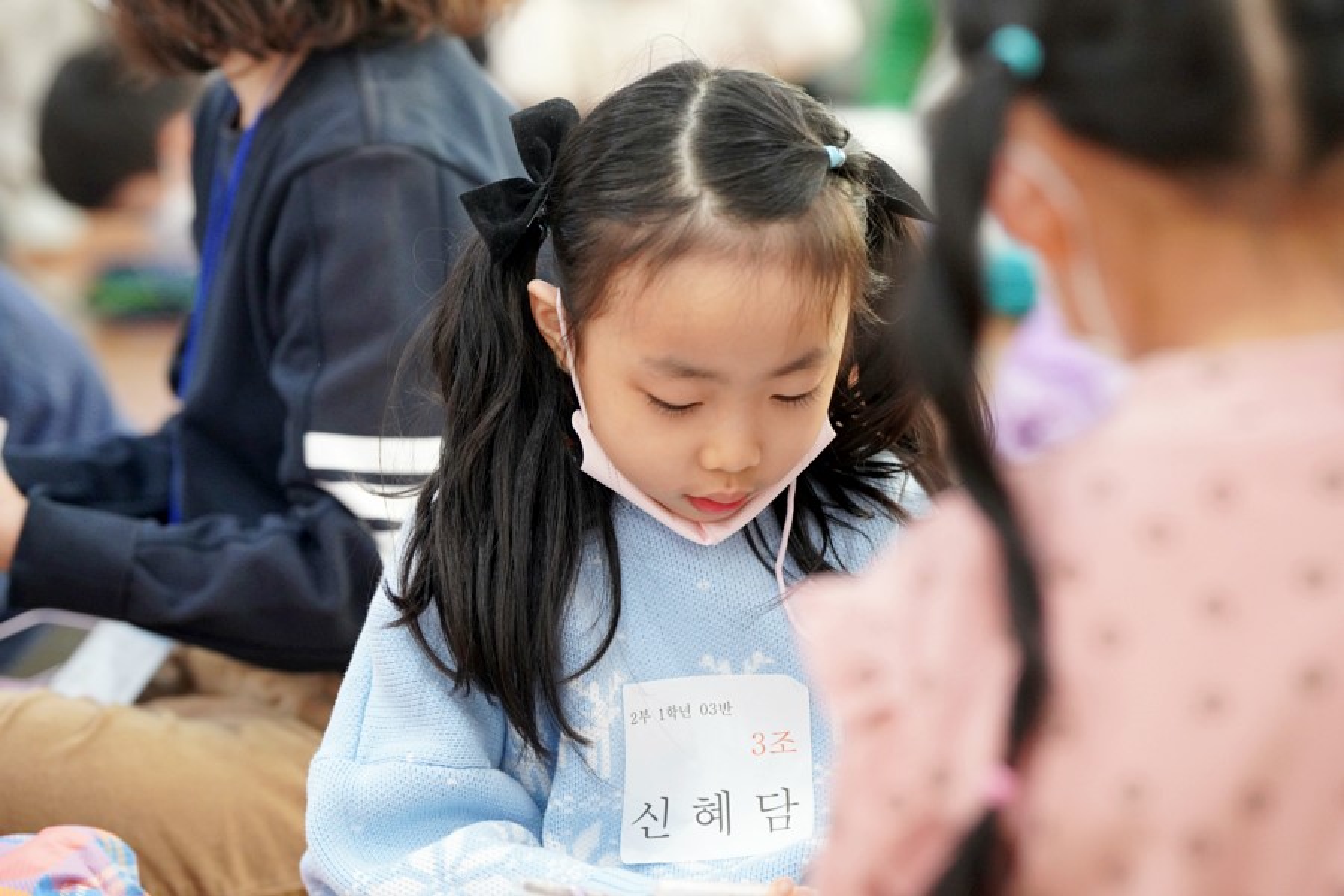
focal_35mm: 125
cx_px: 672
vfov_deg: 11.0
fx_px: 4666
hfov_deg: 16.4
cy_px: 448
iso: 4000
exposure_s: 1/160
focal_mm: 125
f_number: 4
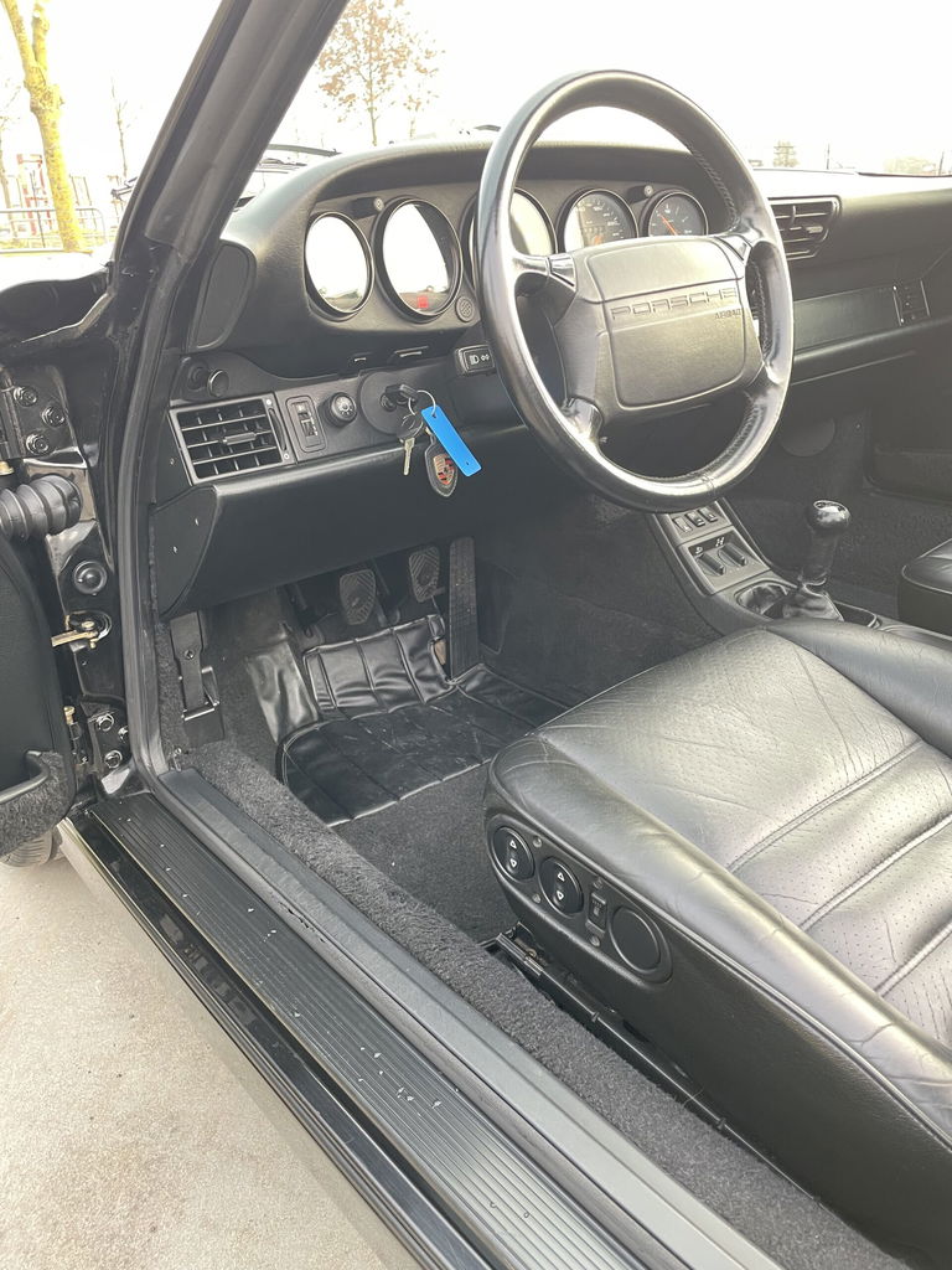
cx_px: 476
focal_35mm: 26
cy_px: 635
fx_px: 953
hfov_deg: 53.1
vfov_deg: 67.3
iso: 125
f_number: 1.6
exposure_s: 1/69
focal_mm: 4.2
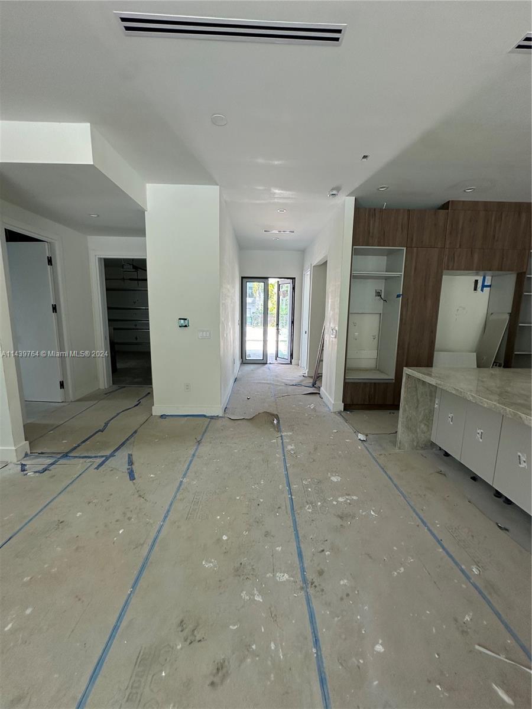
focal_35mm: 14
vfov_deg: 102.1
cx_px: 266
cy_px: 354
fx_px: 287
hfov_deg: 85.7
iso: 80
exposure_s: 1/99
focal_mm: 2.22
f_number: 2.2
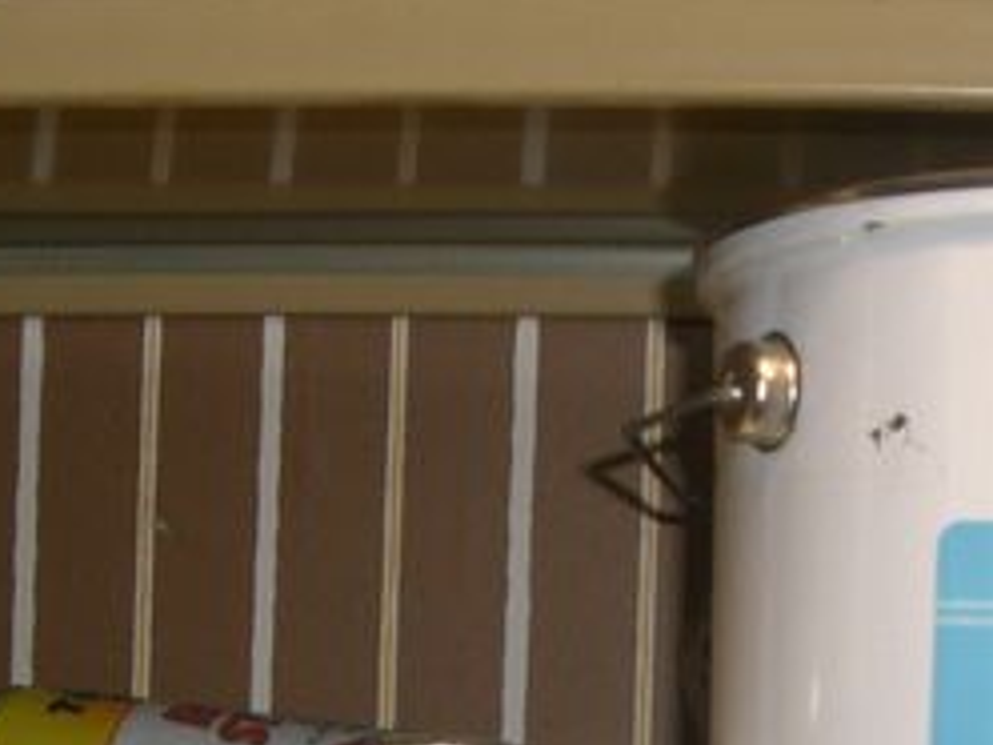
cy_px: 817
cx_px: 649
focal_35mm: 98
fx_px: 2811
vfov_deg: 14.7
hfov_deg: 20.0
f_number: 2.7
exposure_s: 1/60
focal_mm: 6.2
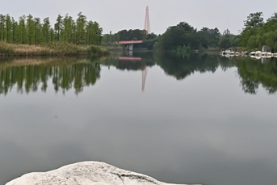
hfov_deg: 18.8
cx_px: -164
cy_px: 134
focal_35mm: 93
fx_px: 714
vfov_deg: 14.7
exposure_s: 1/250
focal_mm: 26.5
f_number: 8
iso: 200
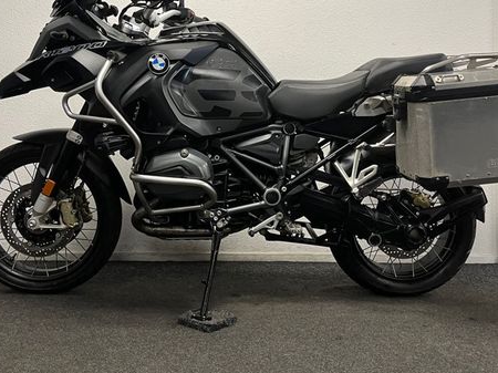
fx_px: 532
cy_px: 124
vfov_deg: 38.2
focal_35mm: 37
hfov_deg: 50.1
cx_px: 235
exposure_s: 1/50
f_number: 1.6
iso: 80
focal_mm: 5.1
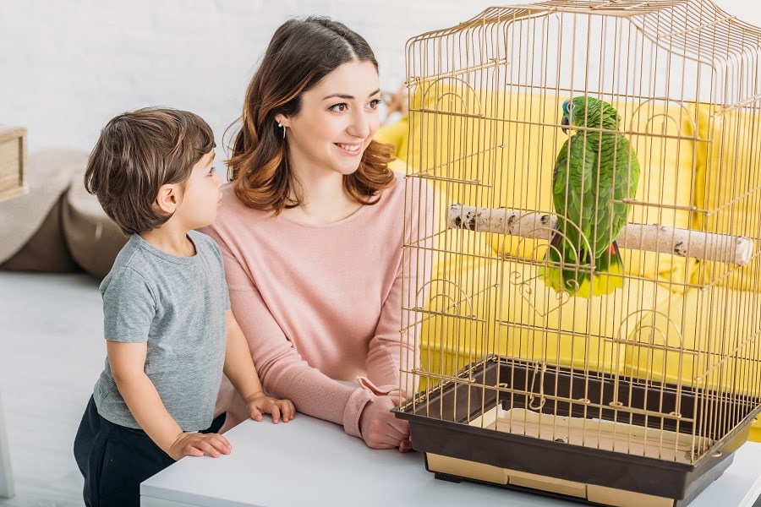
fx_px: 1945
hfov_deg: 22.1
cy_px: 254
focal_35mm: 92
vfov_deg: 14.9
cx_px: 380
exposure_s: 1/250
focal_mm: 92
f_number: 4.5
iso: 320
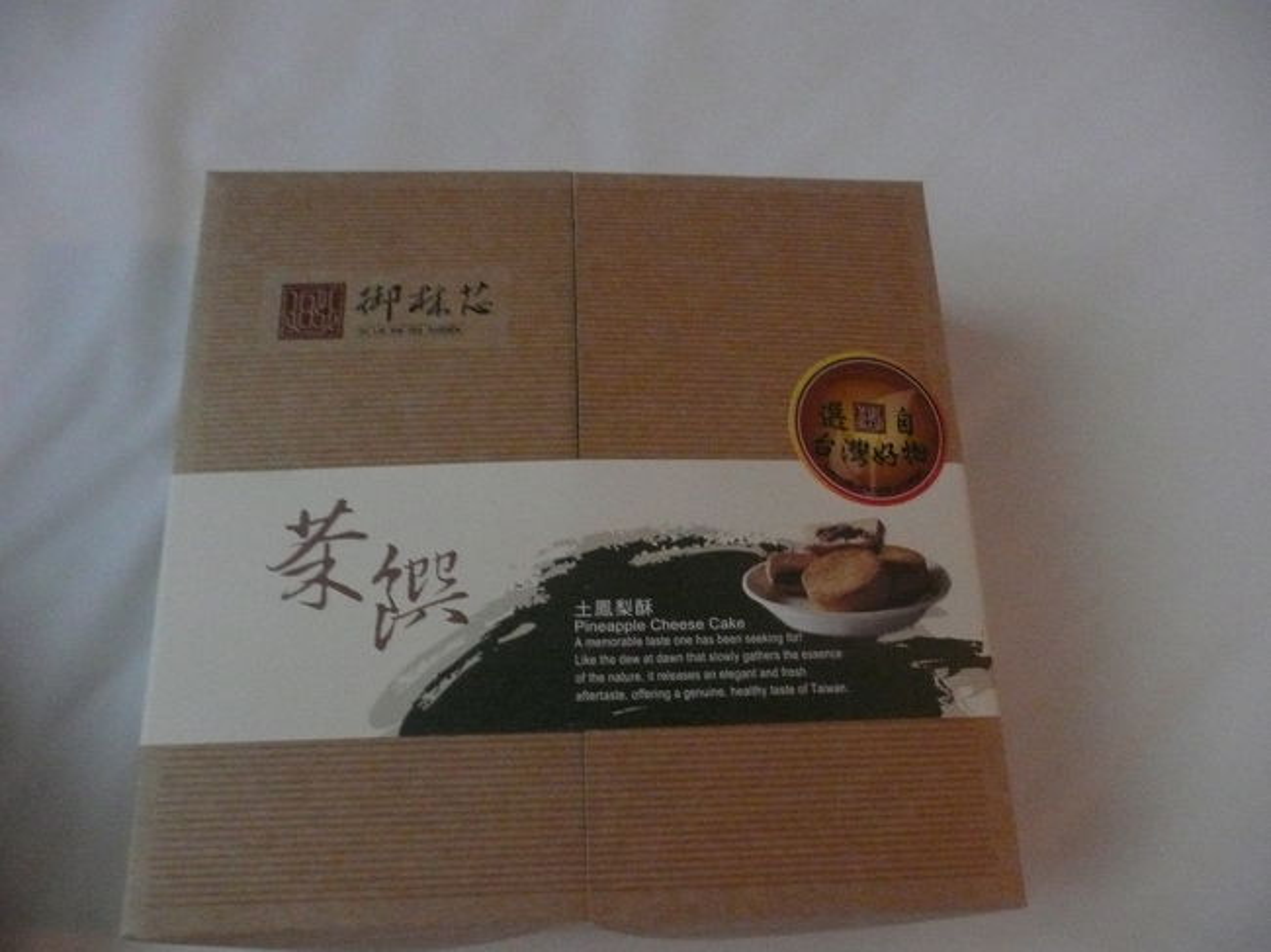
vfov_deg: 49.7
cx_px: 636
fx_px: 1028
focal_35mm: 28
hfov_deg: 63.5
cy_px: 476
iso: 800
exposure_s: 1/8
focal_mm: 4.6
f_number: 3.3
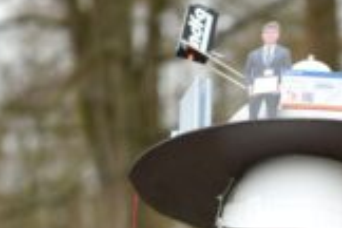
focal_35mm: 208
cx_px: 293
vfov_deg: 6.6
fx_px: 1976
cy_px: 262
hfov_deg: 9.9
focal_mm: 70
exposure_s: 1/125
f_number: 2.8
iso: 100
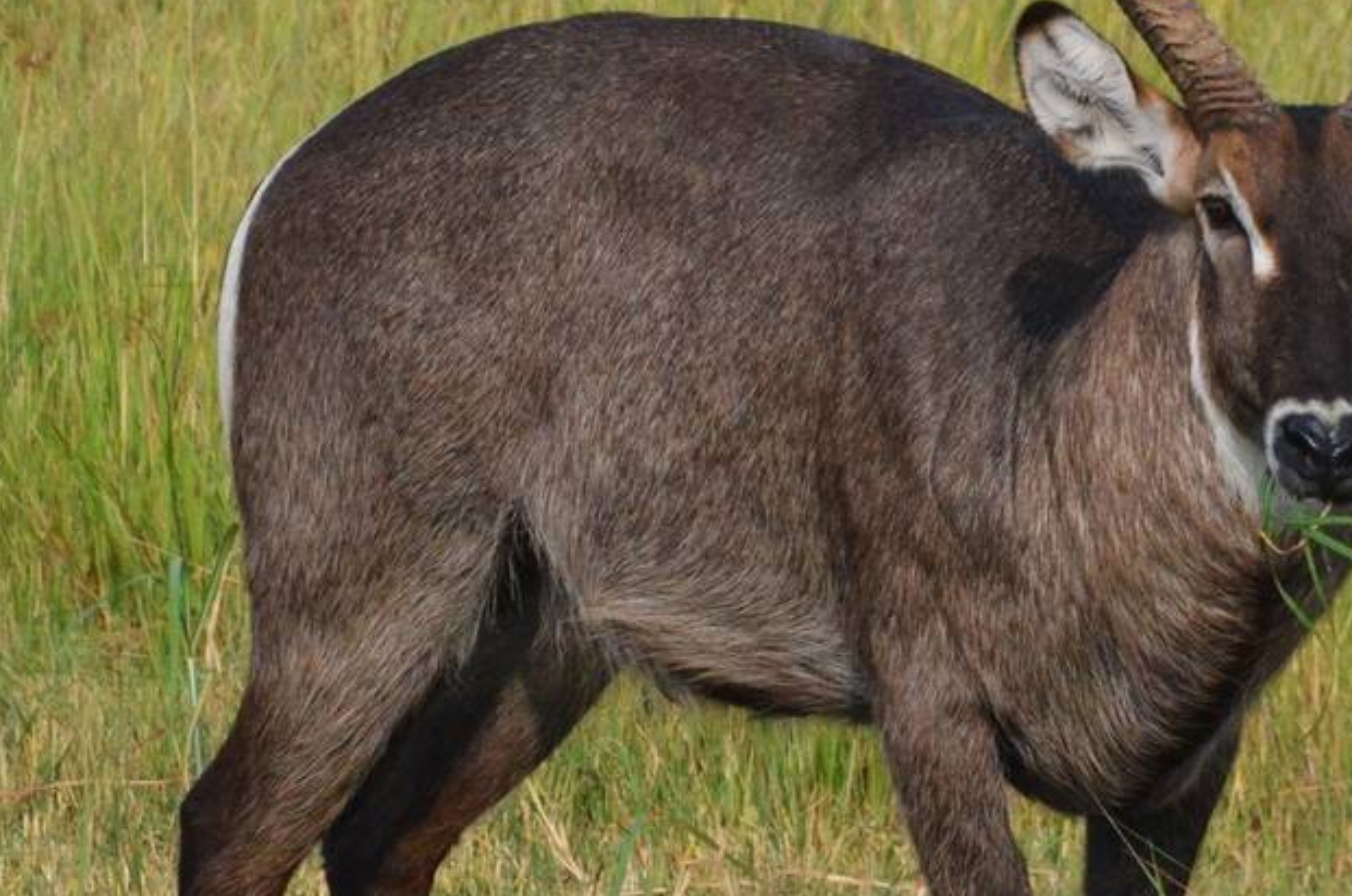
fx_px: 72406
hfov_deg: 1.1
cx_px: 827
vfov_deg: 0.7
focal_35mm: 1931
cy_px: 326
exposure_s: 1/2000
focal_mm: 500
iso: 2500
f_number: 11
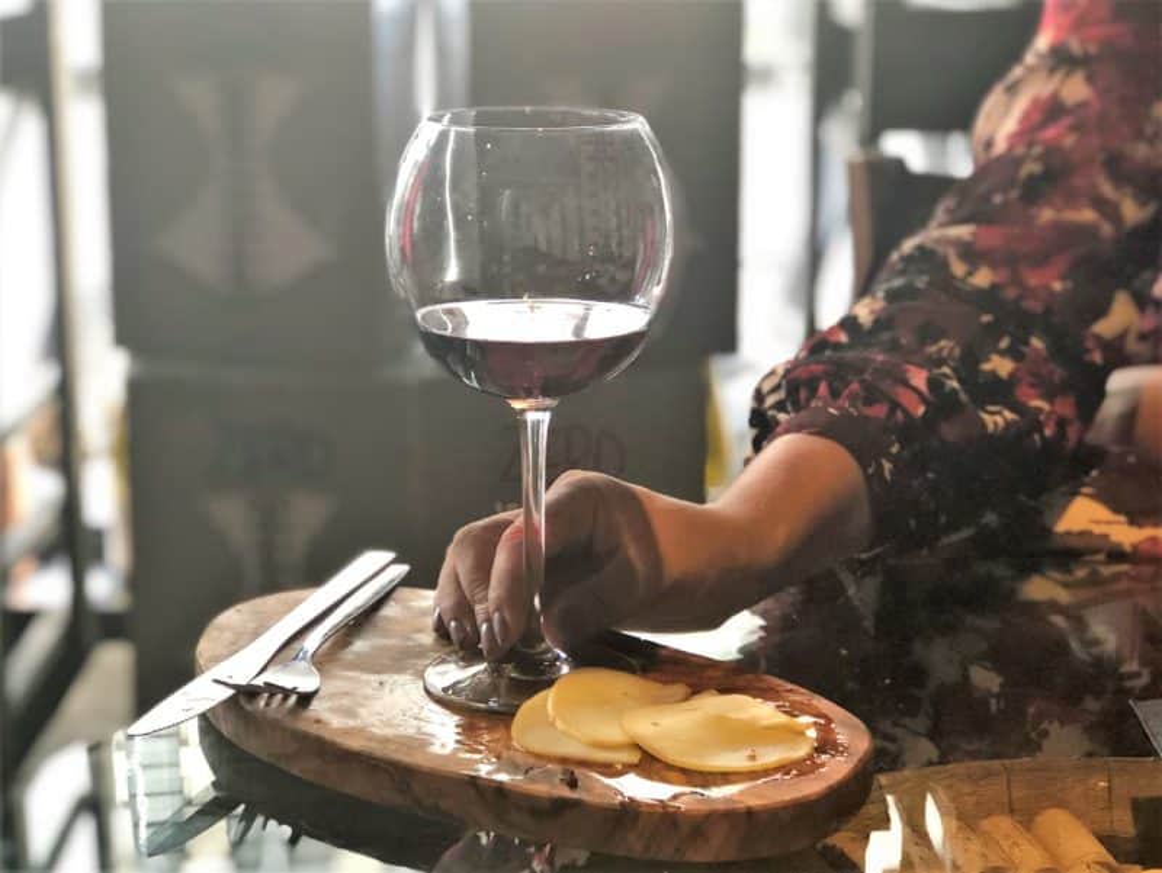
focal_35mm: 57
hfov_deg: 33.8
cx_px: 581
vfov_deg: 25.7
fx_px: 1915
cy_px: 436
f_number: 2.8
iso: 200
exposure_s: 1/33
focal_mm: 6.6
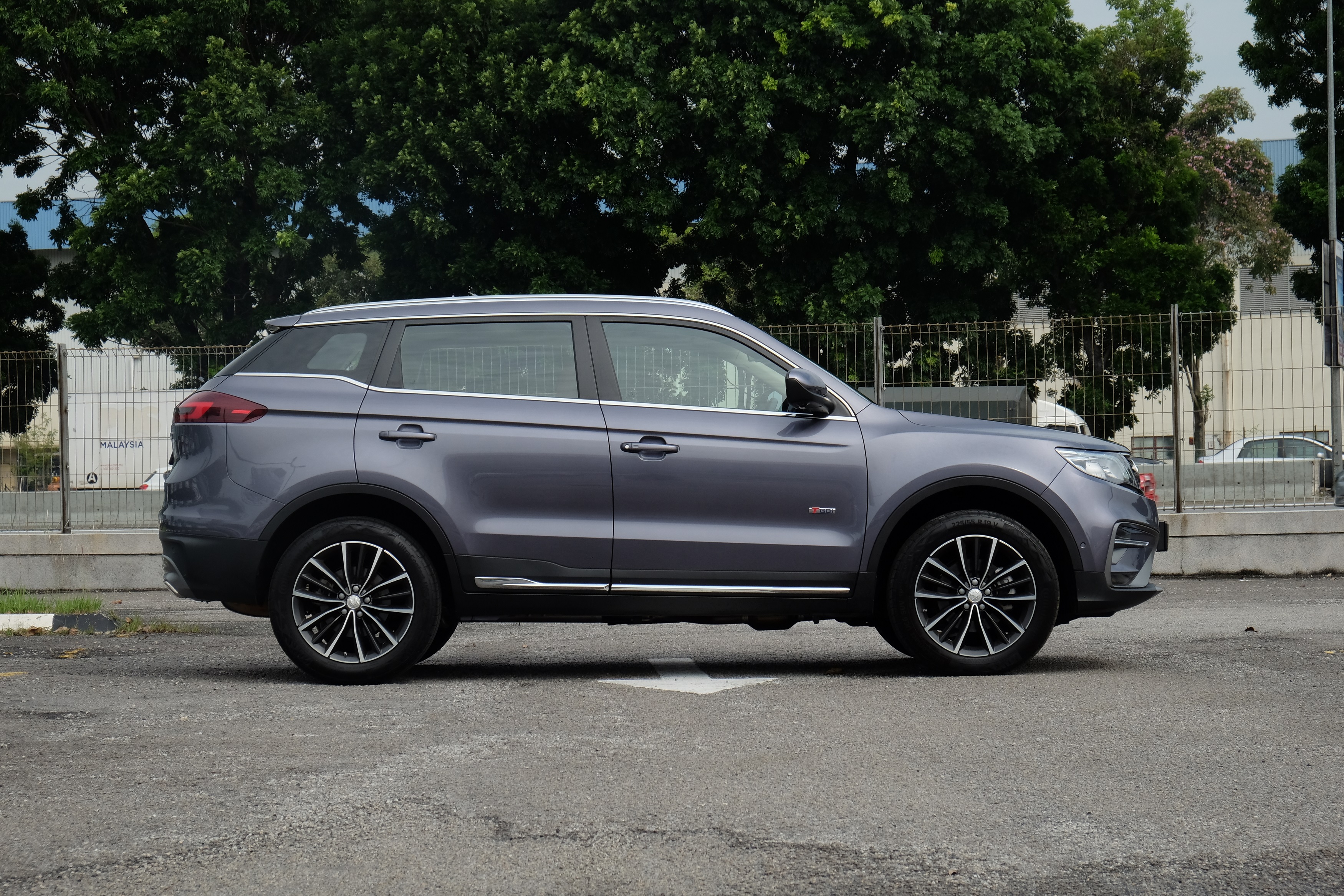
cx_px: 672
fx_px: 3098
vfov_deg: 16.5
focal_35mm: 83
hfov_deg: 24.5
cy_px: 448
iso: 400
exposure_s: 1/420
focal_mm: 55
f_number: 10
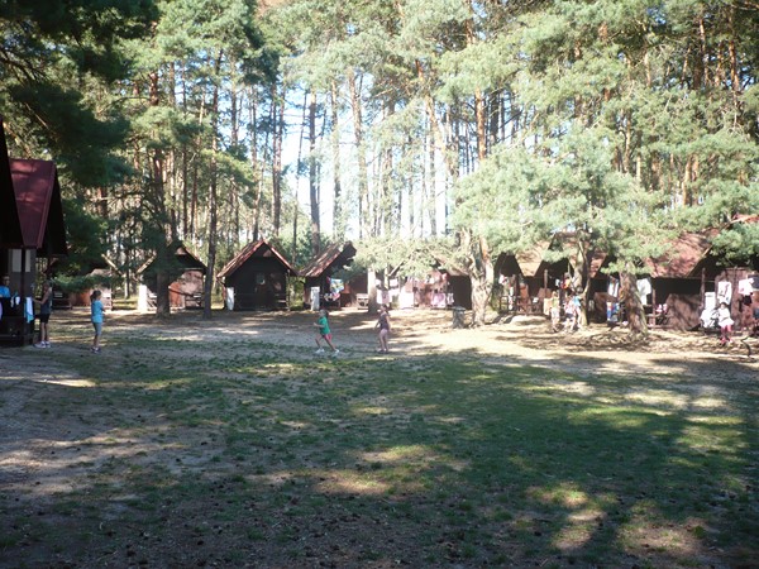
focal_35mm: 35
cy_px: 284
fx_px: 767
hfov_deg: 52.6
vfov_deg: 40.7
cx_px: 380
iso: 100
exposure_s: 1/200
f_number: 2.8
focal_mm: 5.8
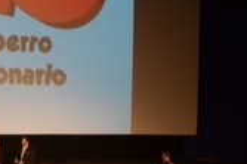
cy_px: 4
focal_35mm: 129
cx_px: -15
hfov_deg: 15.5
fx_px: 884
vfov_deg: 10.5
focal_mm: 32
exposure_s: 1/30
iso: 1000
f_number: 4.8
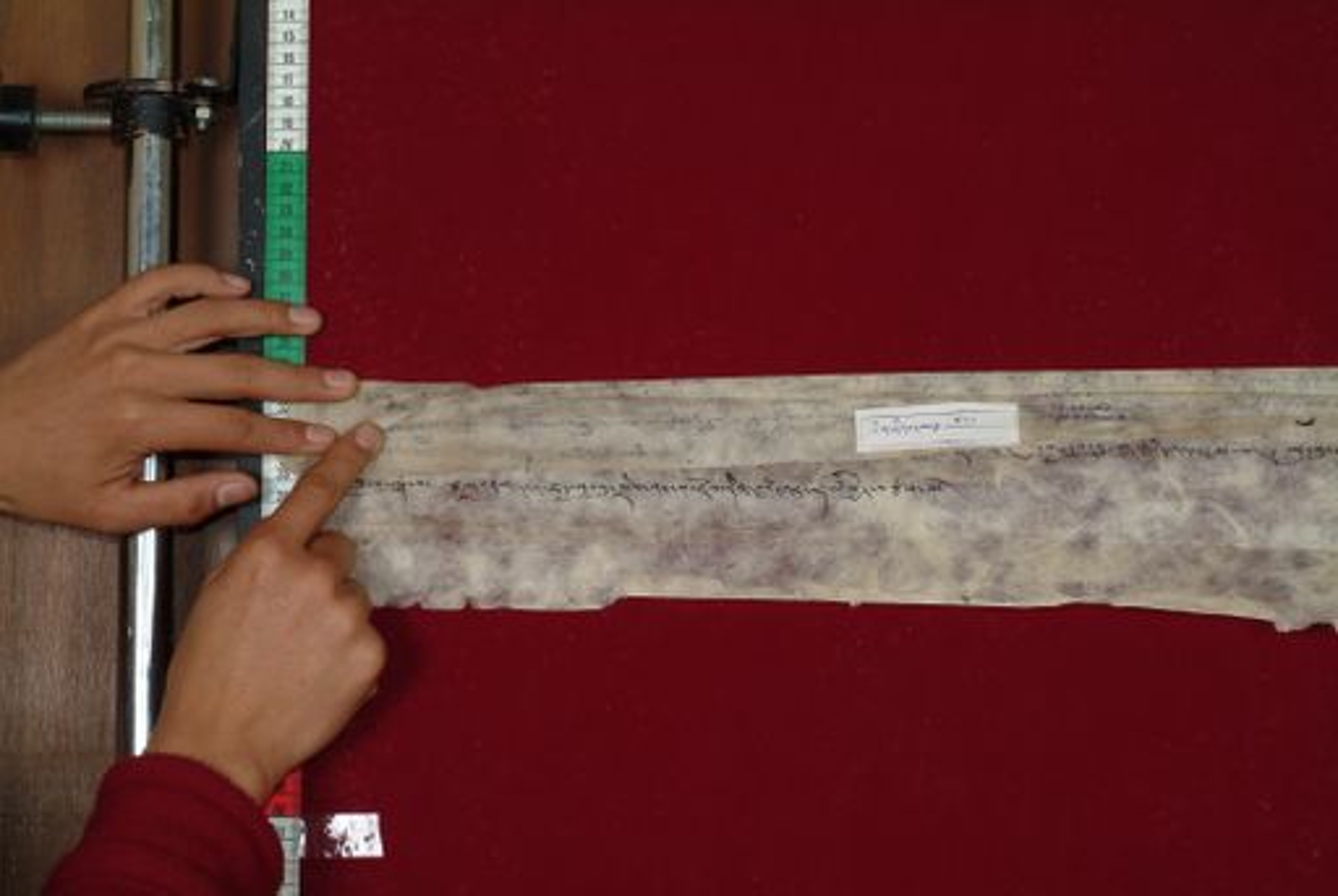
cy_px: 448
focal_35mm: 88
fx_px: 3294
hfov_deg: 23.0
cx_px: 669
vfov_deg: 15.5
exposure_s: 1/20
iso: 160
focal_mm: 59
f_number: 13
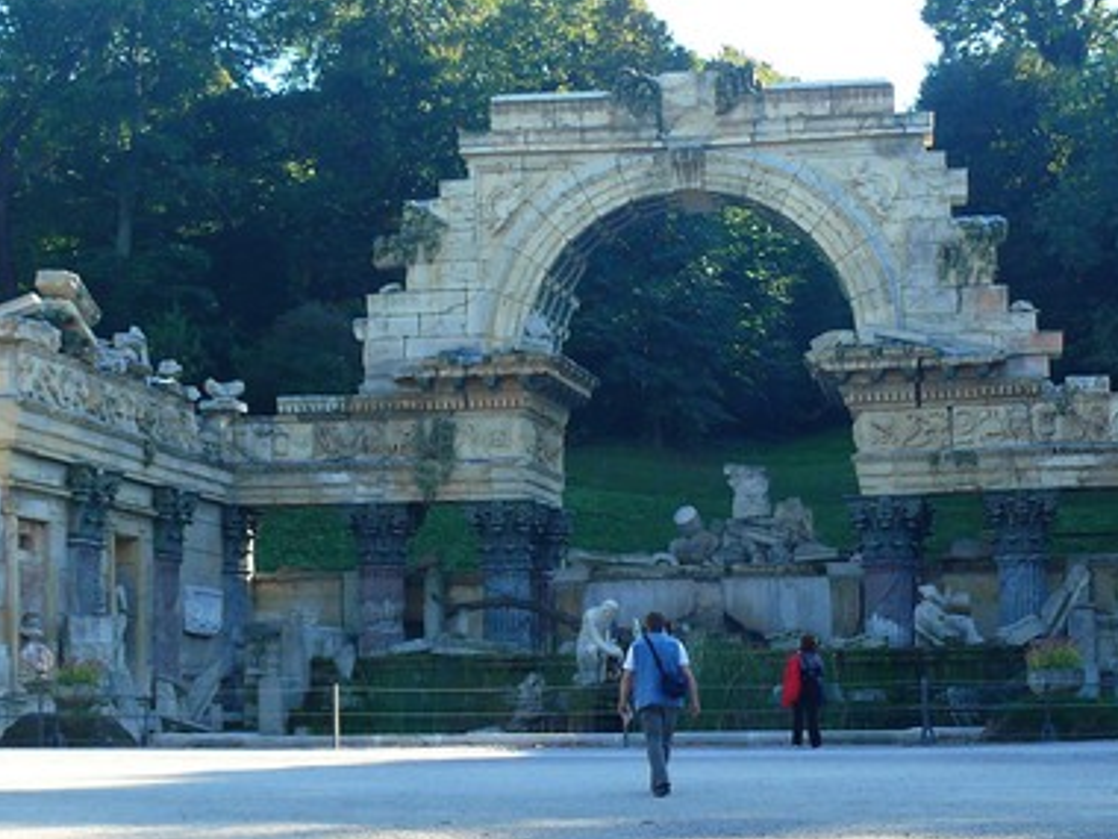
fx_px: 2229
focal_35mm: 69
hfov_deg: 28.0
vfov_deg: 21.2
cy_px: 545
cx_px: 721
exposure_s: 1/100
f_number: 2.8
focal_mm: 7.4
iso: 100
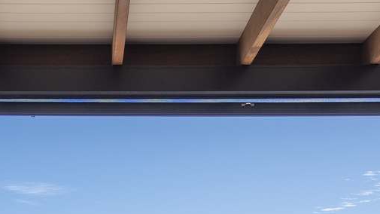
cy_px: 328
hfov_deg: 25.3
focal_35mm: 83
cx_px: 89
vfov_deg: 13.6
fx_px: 836
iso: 64
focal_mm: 20
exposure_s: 1/200
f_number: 11
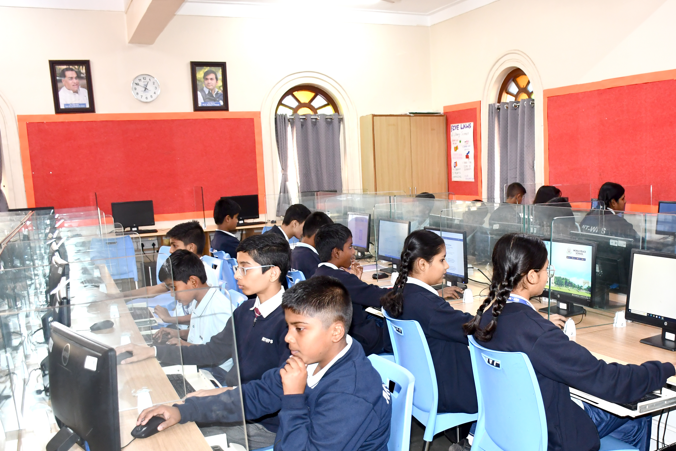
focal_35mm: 37
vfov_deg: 35.6
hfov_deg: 51.2
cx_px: 433
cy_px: 301
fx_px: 695
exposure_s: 1/60
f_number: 3.5
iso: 1000
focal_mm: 18
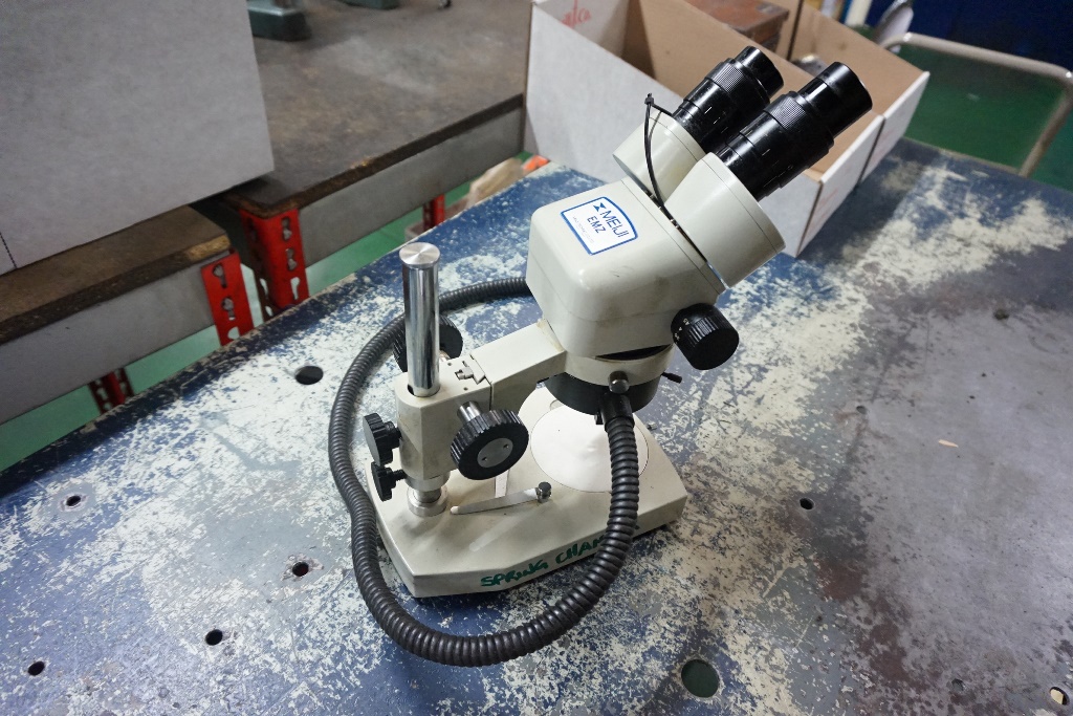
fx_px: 715
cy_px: 358
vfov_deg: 53.1
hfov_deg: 73.7
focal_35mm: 24
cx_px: 536
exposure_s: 1/125
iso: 3200
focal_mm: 16
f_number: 3.5
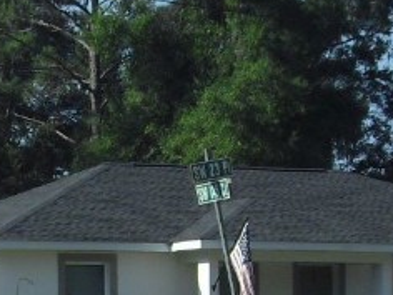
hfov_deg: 11.9
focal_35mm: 165
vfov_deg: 8.9
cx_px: 55
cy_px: 352
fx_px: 1873
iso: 100
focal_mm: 6.2
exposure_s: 1/320
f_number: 8
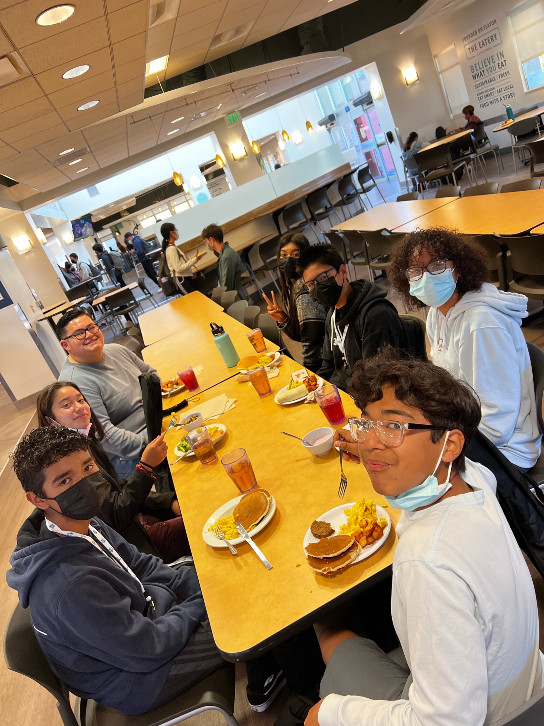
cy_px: 363
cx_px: 272
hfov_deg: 53.0
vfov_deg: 67.3
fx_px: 545
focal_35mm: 26
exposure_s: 1/60
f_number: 1.5
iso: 64
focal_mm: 5.7
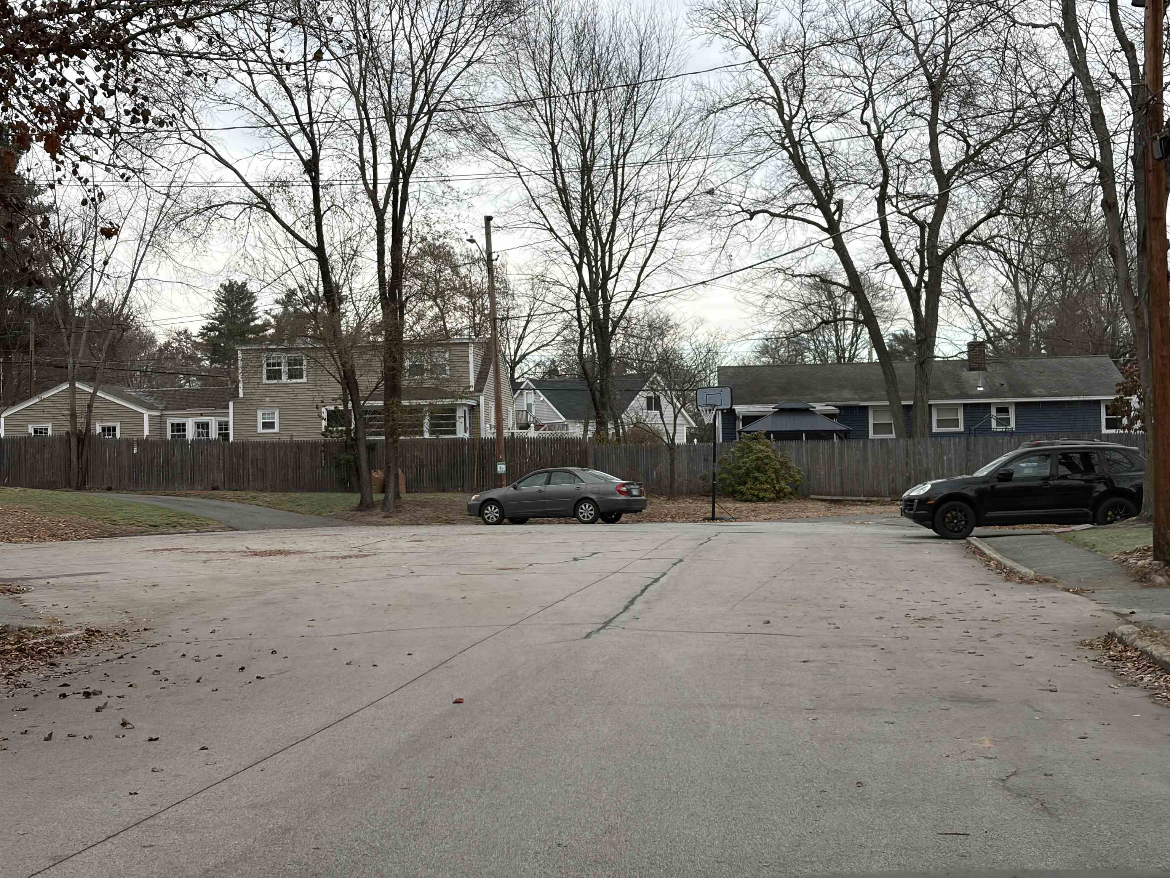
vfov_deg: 28.0
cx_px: 585
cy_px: 439
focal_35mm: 52
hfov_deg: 36.8
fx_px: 1758
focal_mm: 5.96
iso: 32
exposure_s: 1/531
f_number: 1.6
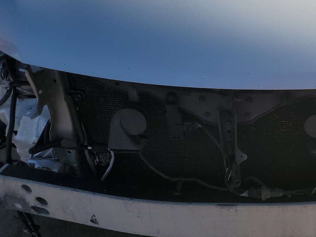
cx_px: 256
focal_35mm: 49
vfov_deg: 29.5
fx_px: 447
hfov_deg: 37.4
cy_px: 84
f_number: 1.5
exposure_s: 1/5000
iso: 50
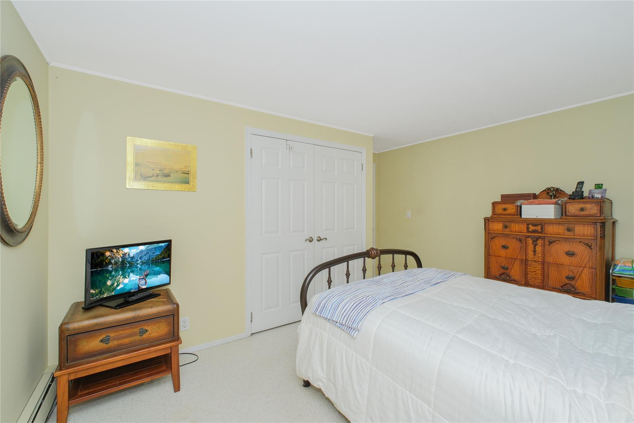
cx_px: 317
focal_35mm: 15
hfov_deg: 100.4
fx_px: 264
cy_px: 212
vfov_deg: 77.3
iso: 640
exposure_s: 1/60
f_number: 8
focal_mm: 10
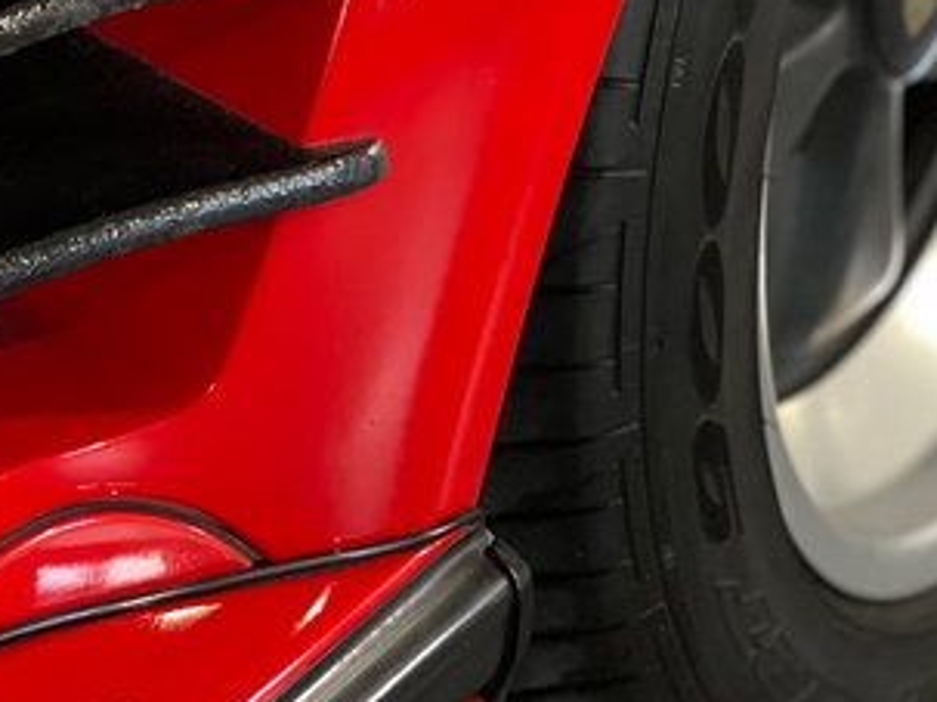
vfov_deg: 11.1
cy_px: -37
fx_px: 3572
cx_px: 250
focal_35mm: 132
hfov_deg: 14.9
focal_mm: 6
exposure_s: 1/21
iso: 500
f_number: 2
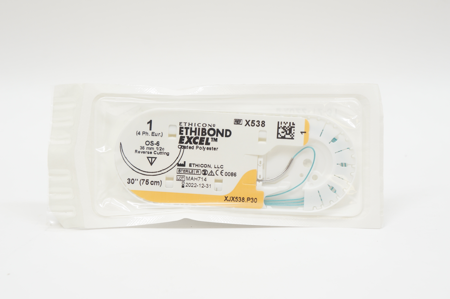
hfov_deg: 33.4
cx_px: 225
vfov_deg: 22.6
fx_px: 749
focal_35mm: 60
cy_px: 150
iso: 400
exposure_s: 1/40
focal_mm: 40
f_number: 7.1
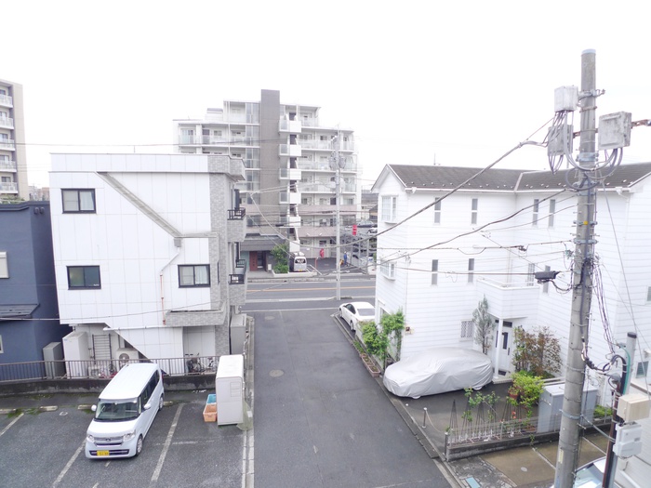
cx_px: 326
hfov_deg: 71.6
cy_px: 244
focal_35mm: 24
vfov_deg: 56.8
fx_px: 451
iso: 80
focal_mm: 5.1
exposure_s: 1/400
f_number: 2.8
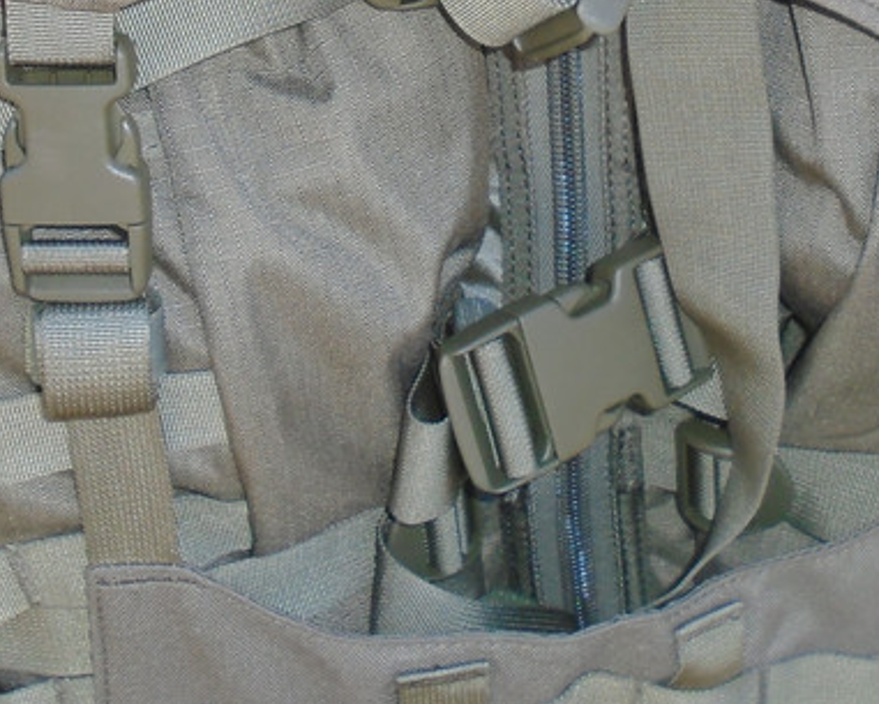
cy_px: -37
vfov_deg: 20.7
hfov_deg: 26.7
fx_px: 1848
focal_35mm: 71
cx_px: 534
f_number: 3.2
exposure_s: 1/100
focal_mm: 4.6
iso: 100
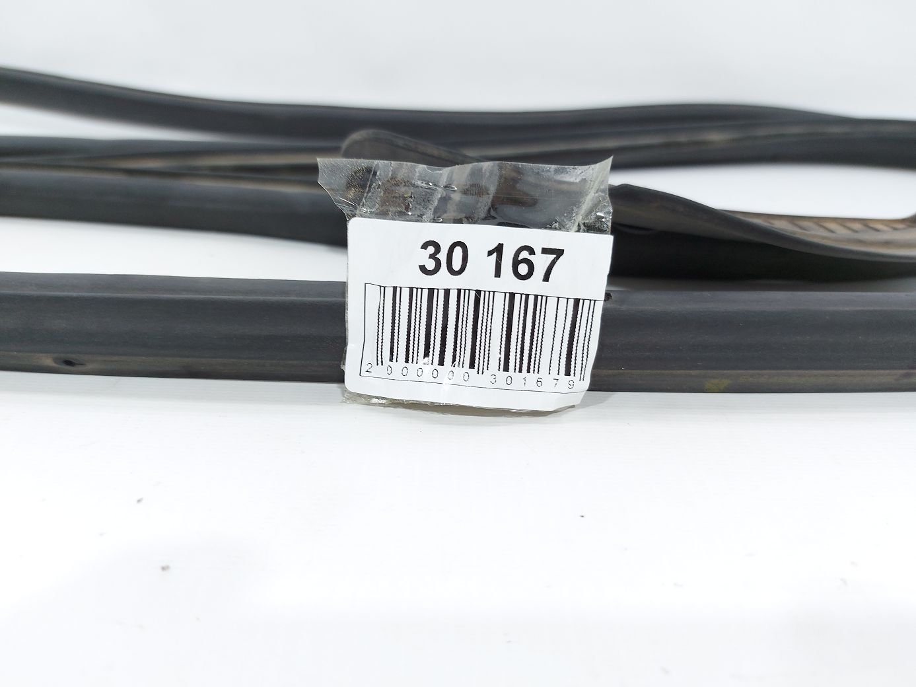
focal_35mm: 24
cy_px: 344
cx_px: 458
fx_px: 635
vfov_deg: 56.8
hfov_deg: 71.6
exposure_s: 1/50
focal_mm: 5.23
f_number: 1.8
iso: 64
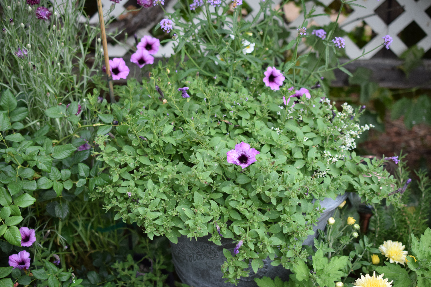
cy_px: 144
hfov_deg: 33.4
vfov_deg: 22.6
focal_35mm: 60
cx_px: 216
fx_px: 718
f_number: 2.8
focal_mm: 40
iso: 640
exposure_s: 1/1600
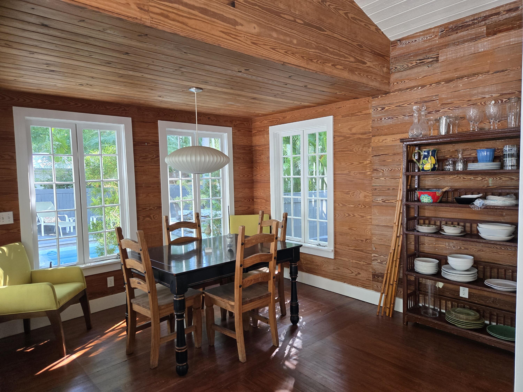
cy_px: 196
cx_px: 262
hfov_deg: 73.9
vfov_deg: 58.9
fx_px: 347
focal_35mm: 23
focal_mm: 5.4
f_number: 1.8
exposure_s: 1/120
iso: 200
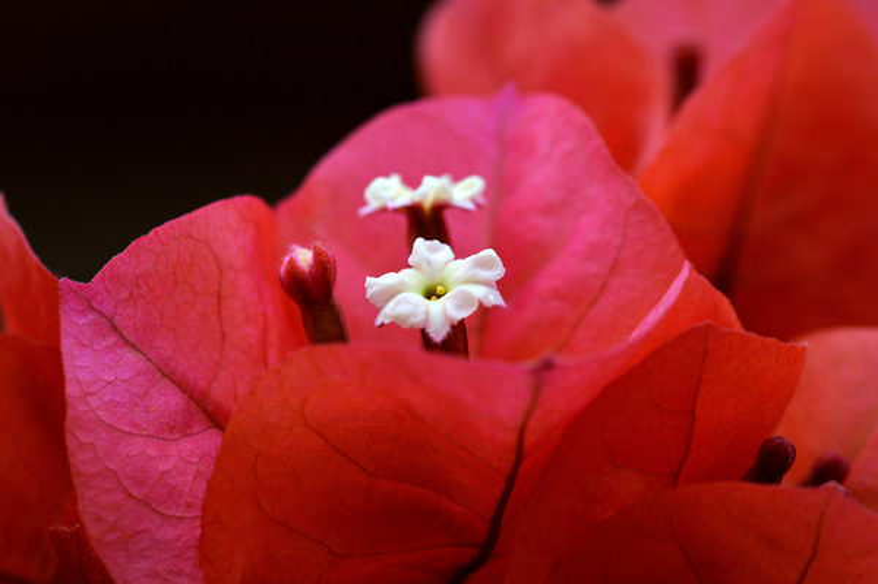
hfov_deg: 19.5
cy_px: 292
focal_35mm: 105
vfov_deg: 13.0
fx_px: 2559
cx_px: 439
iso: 1100
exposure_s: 1/125
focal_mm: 105
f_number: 18
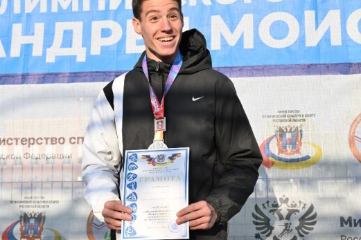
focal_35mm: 65
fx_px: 652
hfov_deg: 30.9
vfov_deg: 20.8
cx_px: 162
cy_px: 80
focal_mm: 47
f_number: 5.6
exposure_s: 1/800
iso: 200
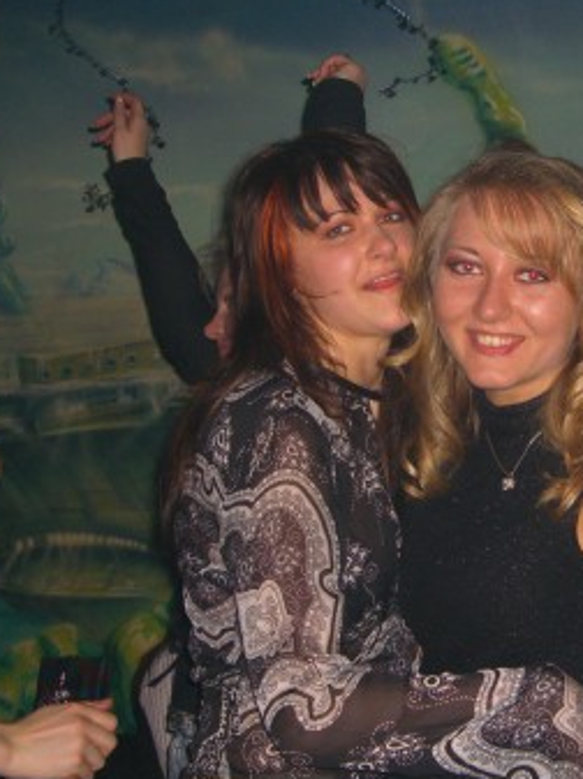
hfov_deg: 17.7
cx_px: 514
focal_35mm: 82
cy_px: 418
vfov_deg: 23.9
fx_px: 1845
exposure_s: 1/60
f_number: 3.1
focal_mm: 9.5
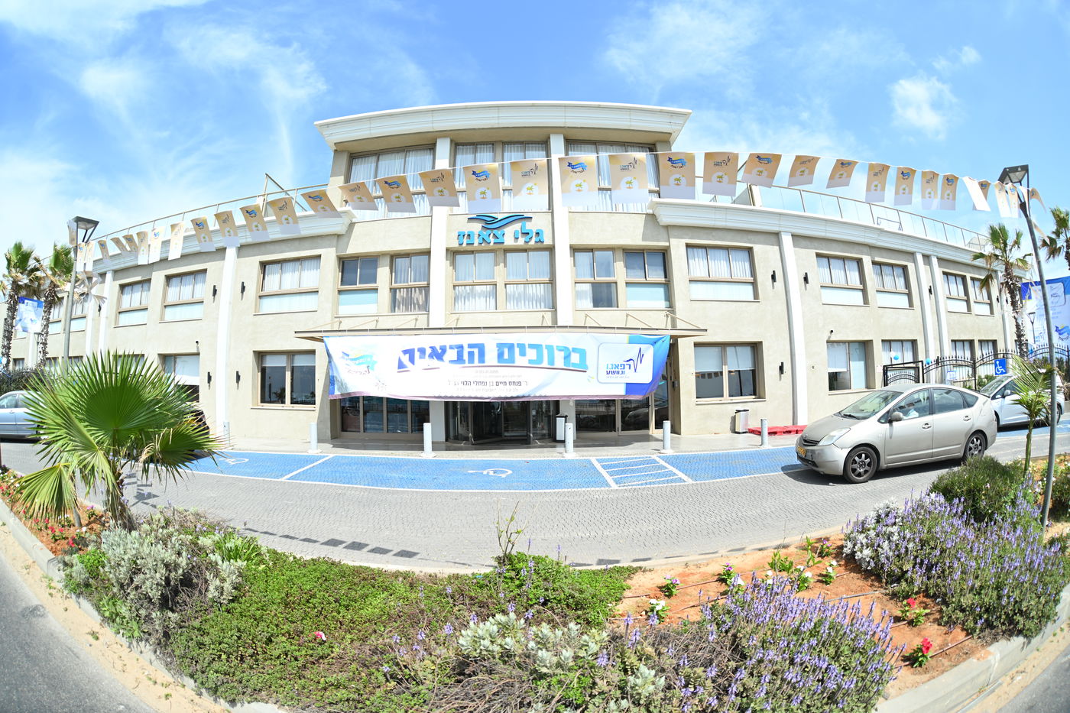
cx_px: 535
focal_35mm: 15
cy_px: 356
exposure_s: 1/320
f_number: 4.5
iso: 50
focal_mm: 15
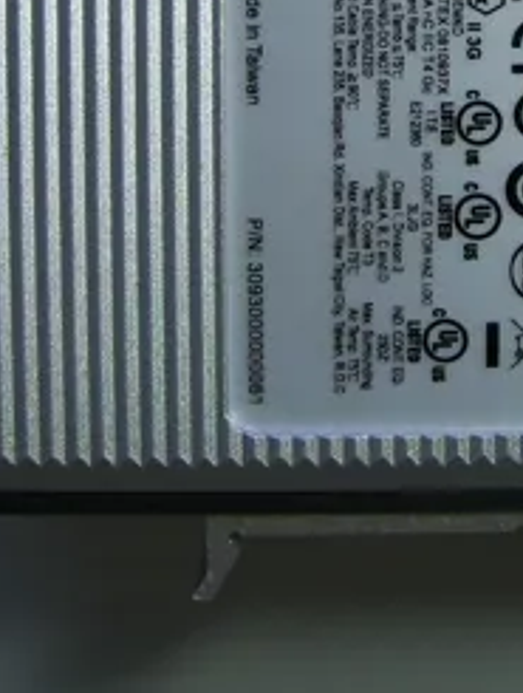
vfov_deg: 20.3
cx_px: 468
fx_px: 1825
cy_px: -116
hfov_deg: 16.1
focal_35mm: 91
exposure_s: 1/500
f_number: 2.7
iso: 80
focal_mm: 6
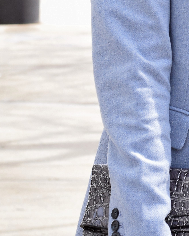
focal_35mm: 255
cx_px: 213
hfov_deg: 6.0
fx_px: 1783
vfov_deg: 7.5
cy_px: -41
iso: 400
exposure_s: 1/250
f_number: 7.1
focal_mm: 50
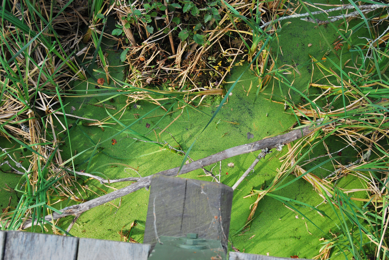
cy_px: 130
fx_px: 617
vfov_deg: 23.8
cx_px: 194
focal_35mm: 57
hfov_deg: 35.0
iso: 400
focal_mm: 38
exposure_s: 1/100
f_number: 9
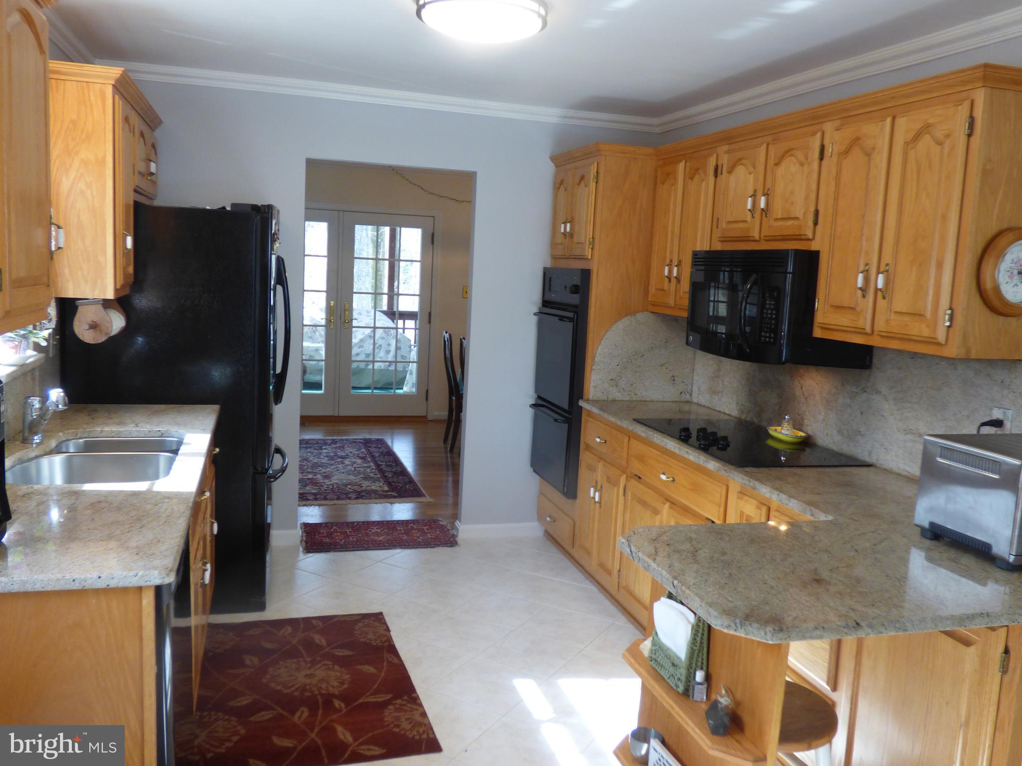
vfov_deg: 46.8
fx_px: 886
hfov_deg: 60.0
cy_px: 383
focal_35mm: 30
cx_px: 511
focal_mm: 5.29
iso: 200
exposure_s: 1/60
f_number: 3.3
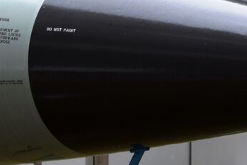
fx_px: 2079
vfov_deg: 4.5
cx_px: 381
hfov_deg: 6.7
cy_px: 73
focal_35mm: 303
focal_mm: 55
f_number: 8
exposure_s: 1/250
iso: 250
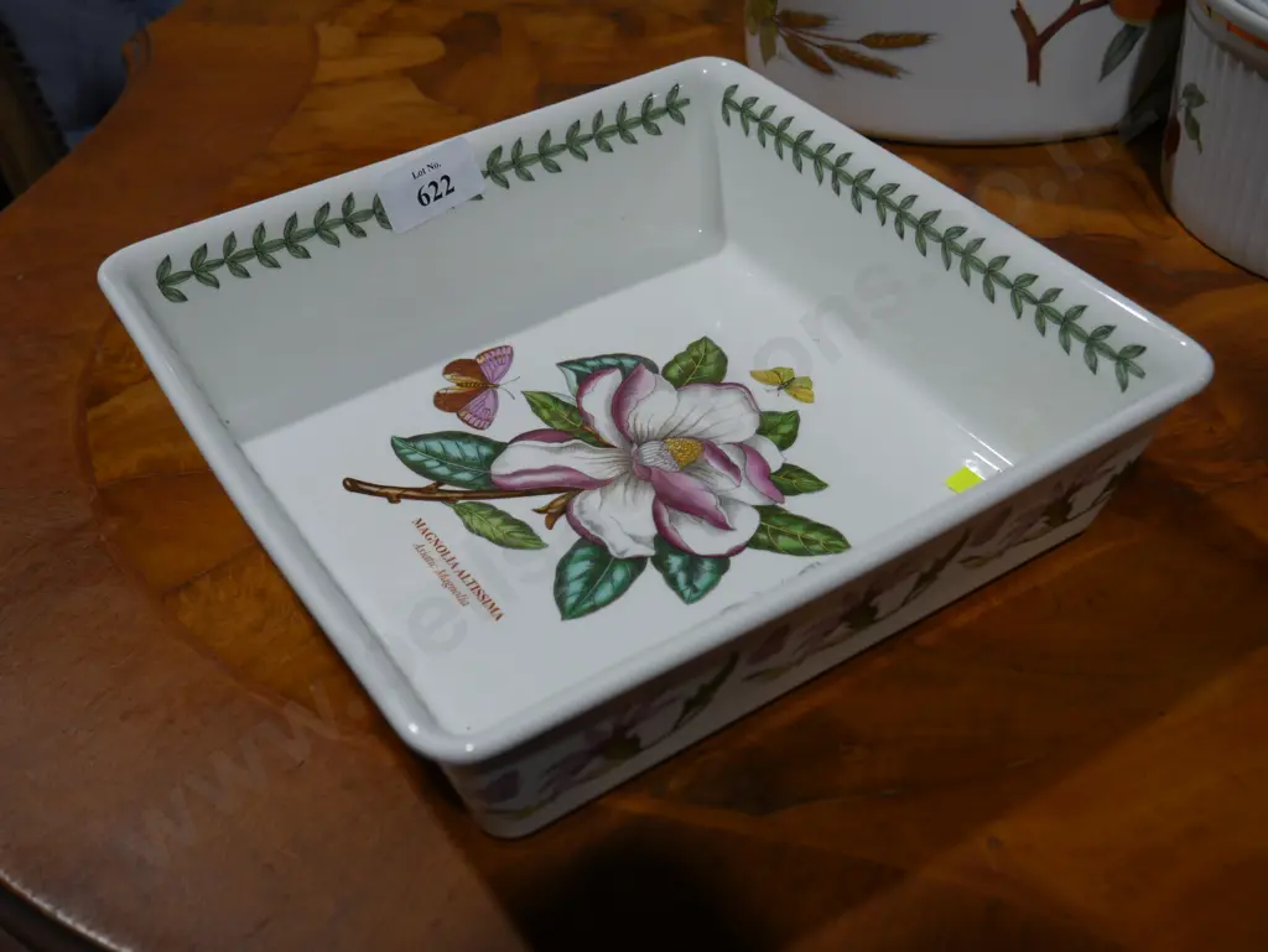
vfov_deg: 36.0
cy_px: 476
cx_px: 634
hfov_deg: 46.8
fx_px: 1466
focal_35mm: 40
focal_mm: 20
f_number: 4.5
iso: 200
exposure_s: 1/125
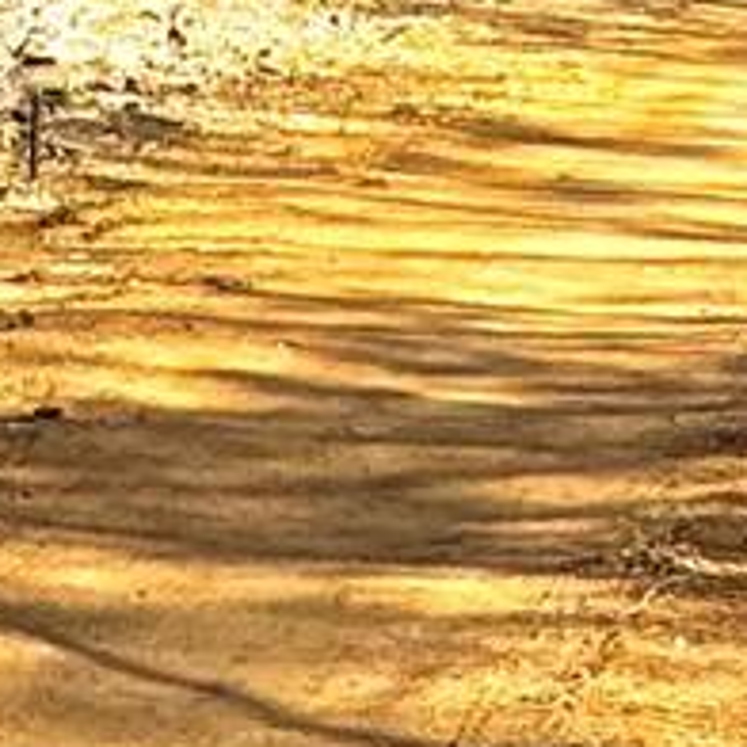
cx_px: 1193
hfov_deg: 12.7
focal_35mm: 129
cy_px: -671
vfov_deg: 12.2
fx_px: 3149
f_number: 2.2
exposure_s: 1/1034
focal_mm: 2.22
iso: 50
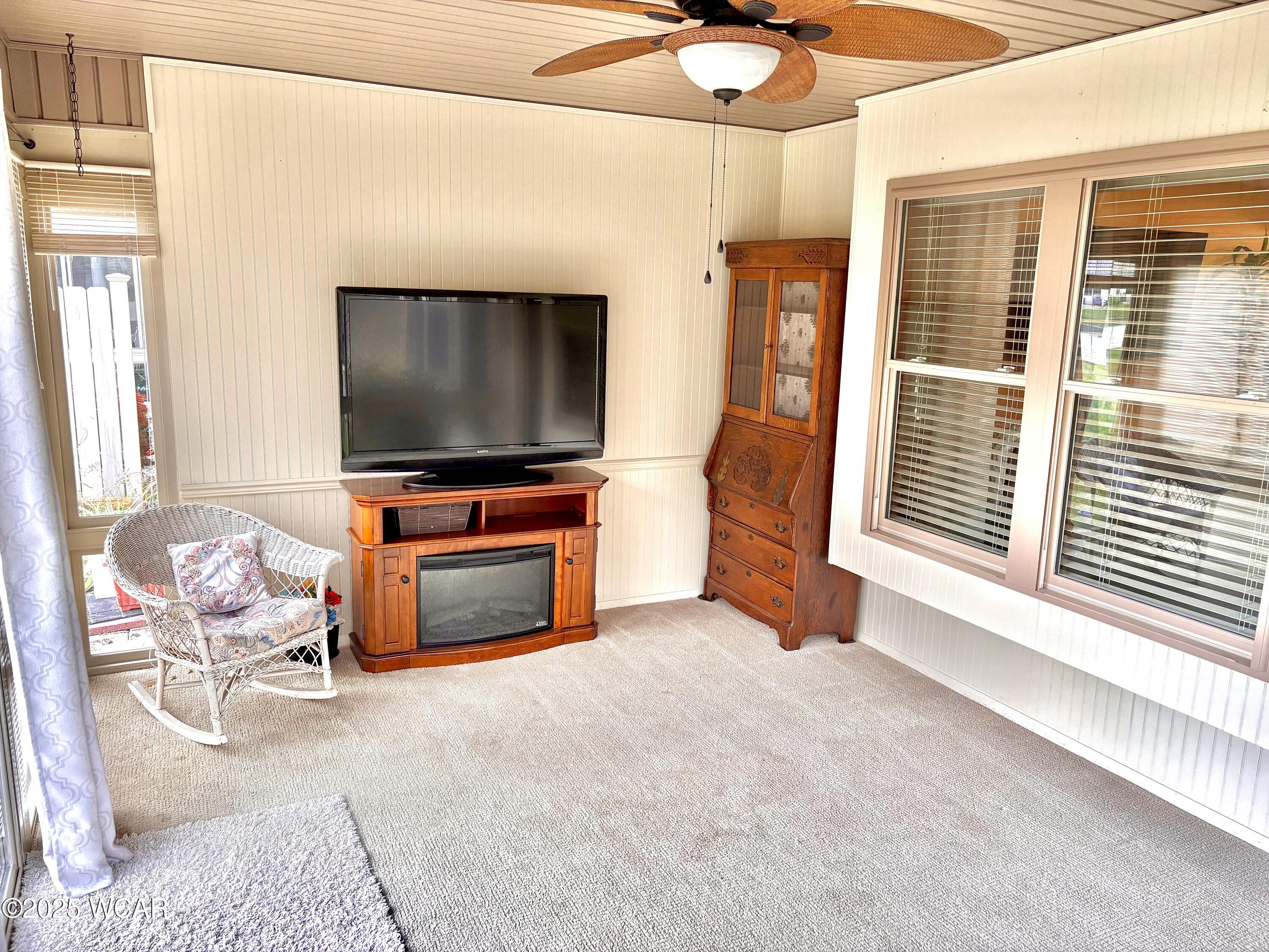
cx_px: 634
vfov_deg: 53.1
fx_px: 953
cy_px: 476
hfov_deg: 67.3
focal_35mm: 26
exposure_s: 1/121
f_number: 1.6
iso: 80
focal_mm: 5.96
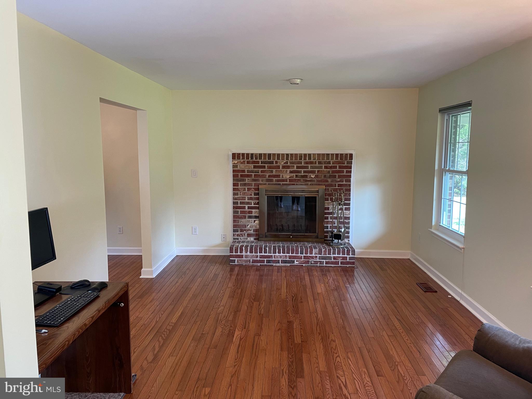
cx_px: 266
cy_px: 200
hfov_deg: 67.3
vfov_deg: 53.1
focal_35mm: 26
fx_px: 400
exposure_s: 1/60
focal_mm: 4.2
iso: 80
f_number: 1.6
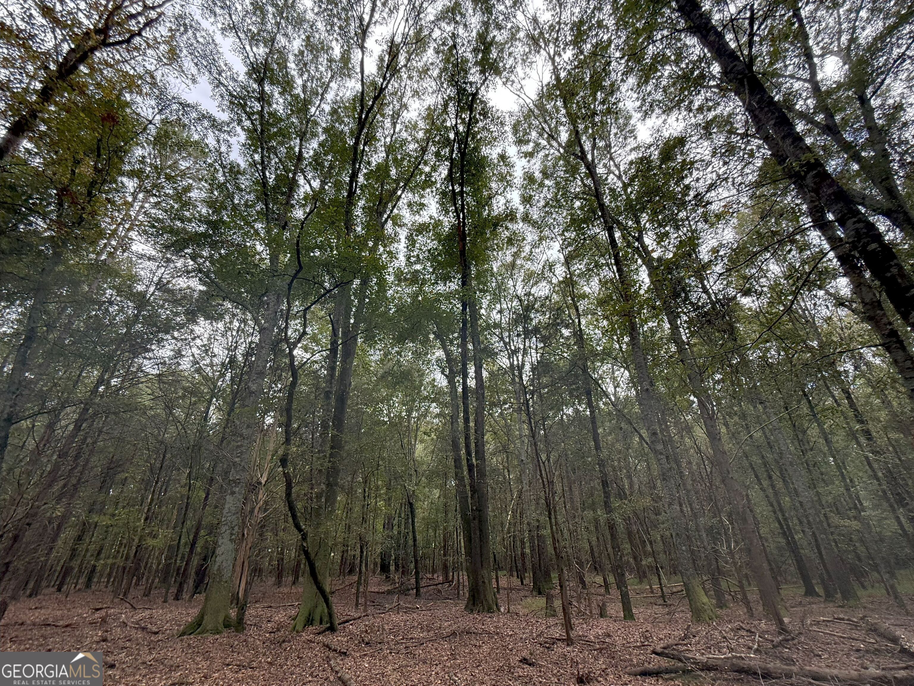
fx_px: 370
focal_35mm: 14
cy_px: 343
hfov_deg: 102.1
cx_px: 457
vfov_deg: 85.7
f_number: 2.2
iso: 64
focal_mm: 2.22
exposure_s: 1/203
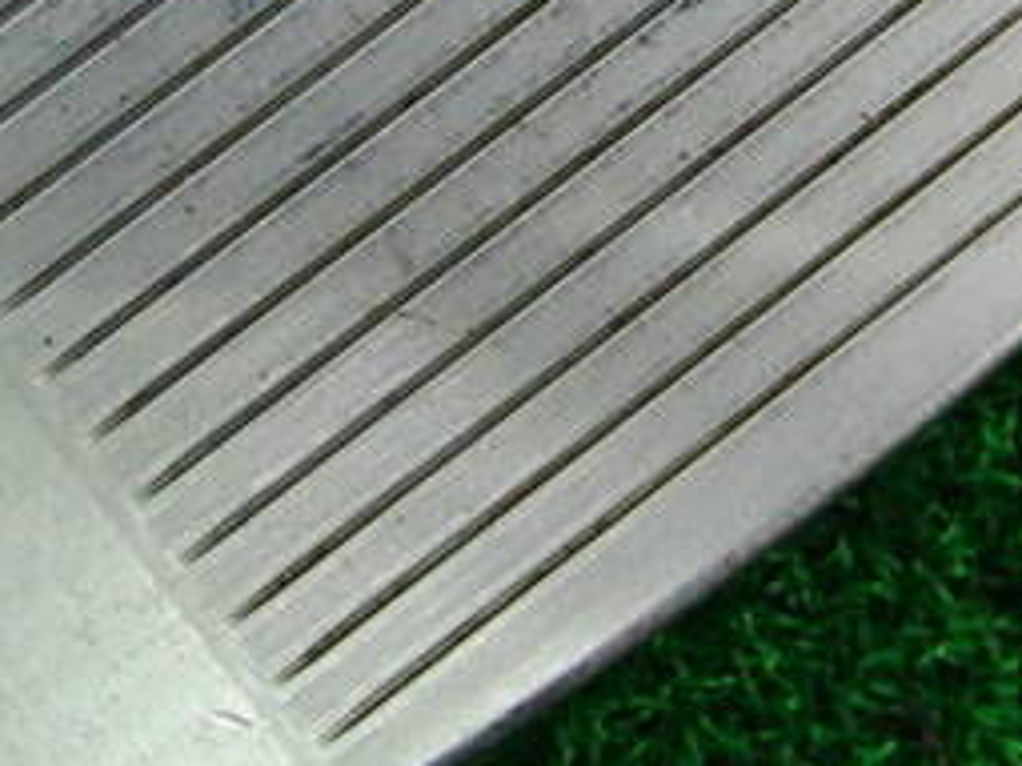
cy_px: 4
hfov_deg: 21.0
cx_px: 377
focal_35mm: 93
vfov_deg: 15.6
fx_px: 2744
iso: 400
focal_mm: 6.42
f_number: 3.6
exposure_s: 1/50
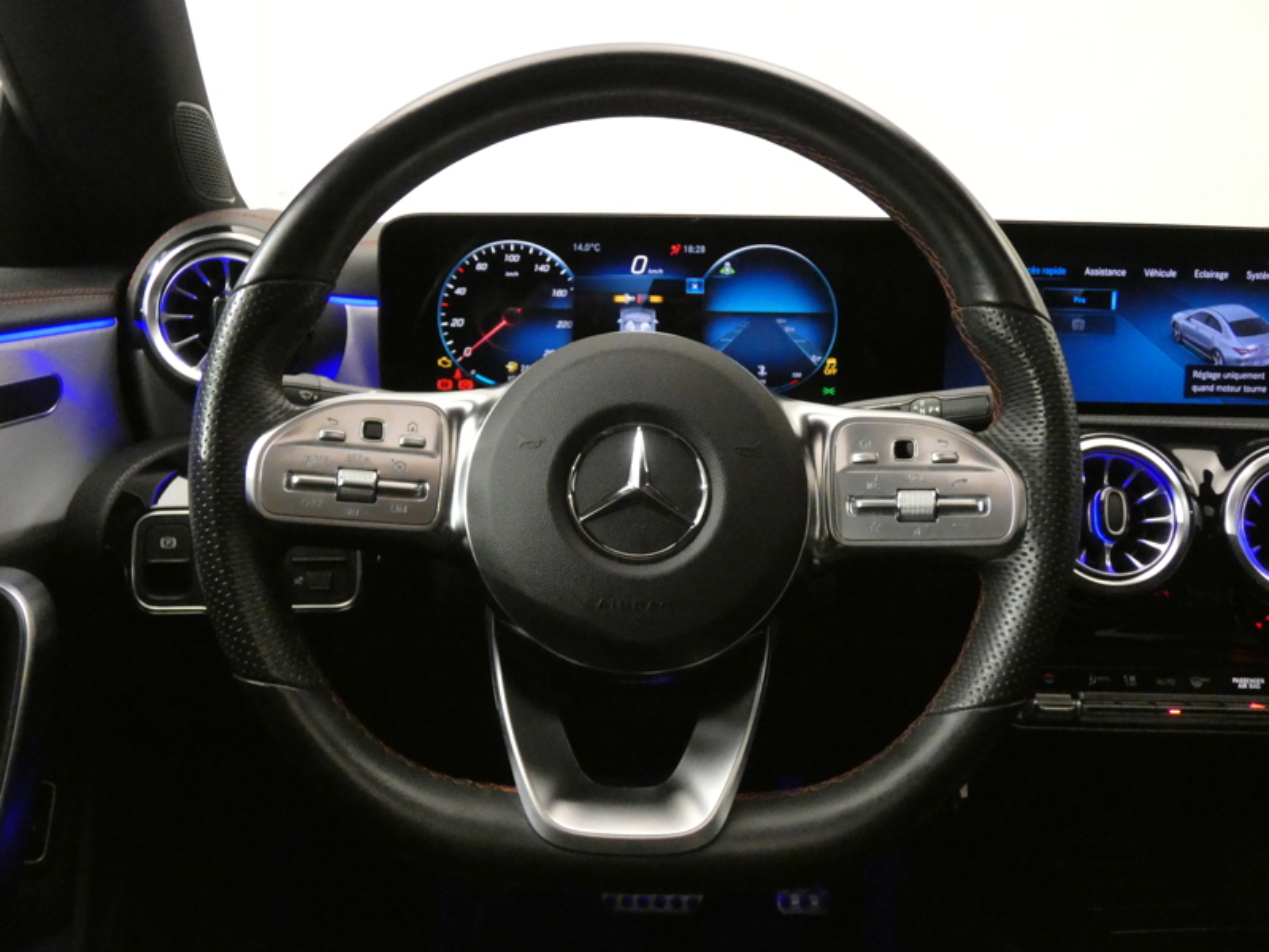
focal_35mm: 32
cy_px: 476
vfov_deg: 44.2
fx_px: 1173
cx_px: 634
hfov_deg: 56.8
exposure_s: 1/25
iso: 1600
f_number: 3.4
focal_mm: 5.8
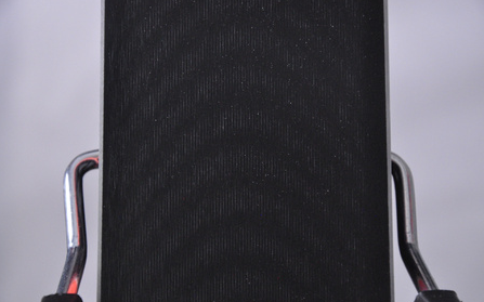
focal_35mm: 162
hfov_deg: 13.0
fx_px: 2130
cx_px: 243
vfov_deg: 8.1
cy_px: 159
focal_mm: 105
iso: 3200
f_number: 8
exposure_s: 1/125
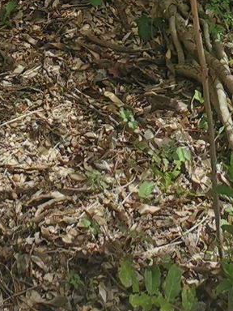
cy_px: -479
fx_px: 1346
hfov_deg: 9.8
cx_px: -42
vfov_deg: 10.8
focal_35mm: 150
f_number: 1.8
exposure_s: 1/2119
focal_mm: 5.58
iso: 50
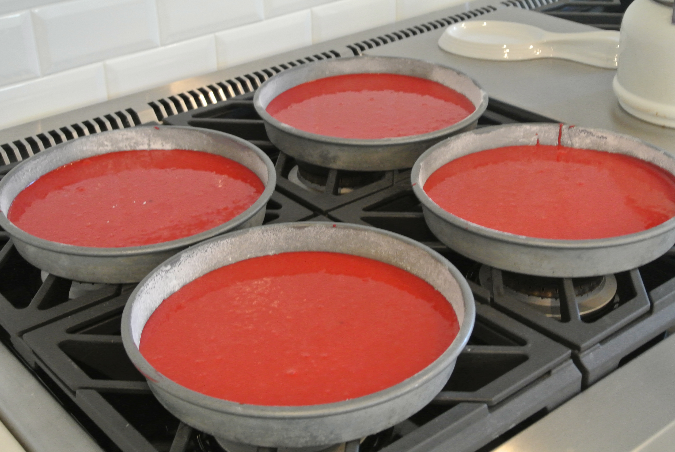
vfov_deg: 25.1
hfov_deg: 36.8
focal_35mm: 54
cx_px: 338
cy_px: 226
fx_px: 1014
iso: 800
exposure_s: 1/15
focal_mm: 20.3
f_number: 5
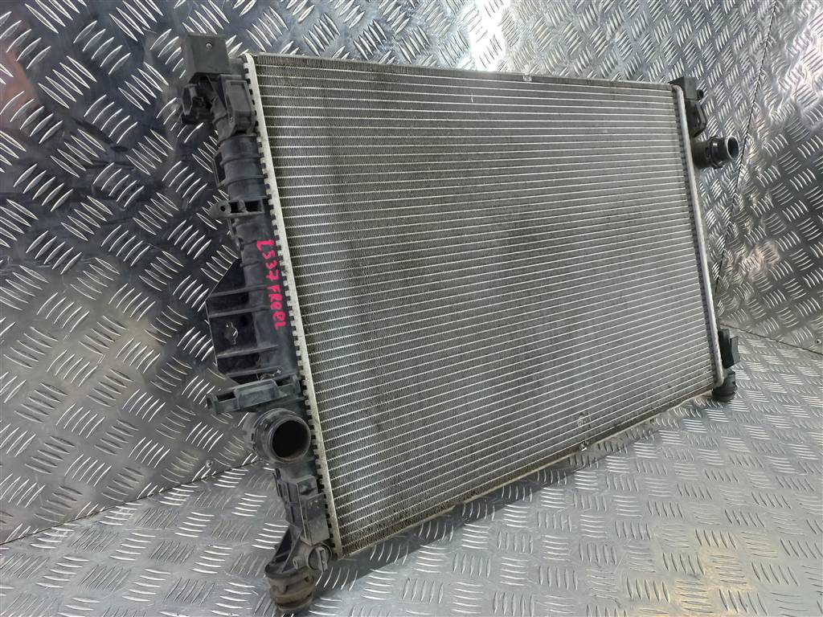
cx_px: 412
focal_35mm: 25
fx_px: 594
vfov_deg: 54.9
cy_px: 308
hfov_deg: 69.4
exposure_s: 1/50
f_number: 1.8
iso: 100
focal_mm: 4.6
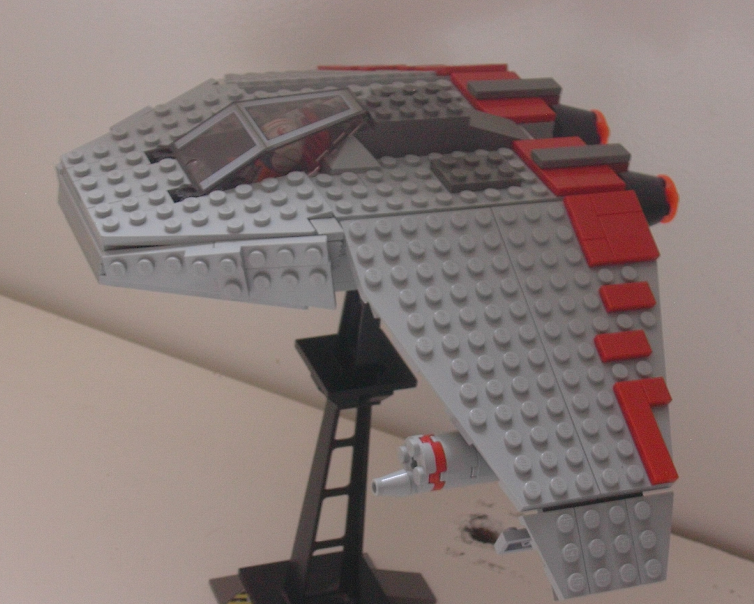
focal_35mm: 85
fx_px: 1897
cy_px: 297
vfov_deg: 18.1
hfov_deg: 22.5
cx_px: 424
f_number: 3.6
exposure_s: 1/7.1
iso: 70
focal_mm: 10.2
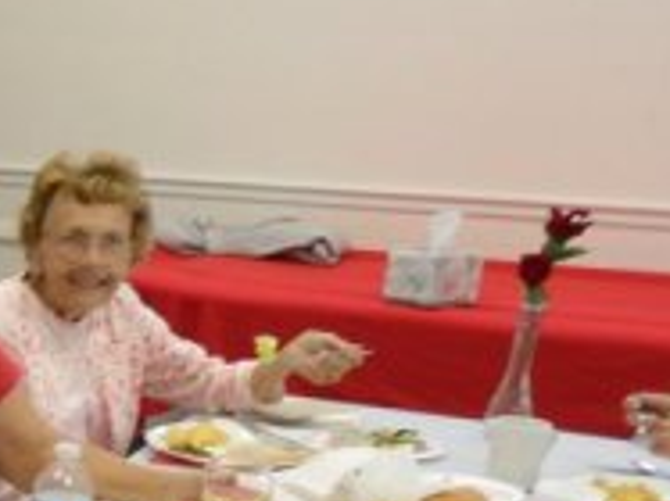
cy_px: 612
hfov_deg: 21.1
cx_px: -362
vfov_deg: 18.1
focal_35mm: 77
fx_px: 1489
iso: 120
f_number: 3.2
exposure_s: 1/30
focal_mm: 3.9
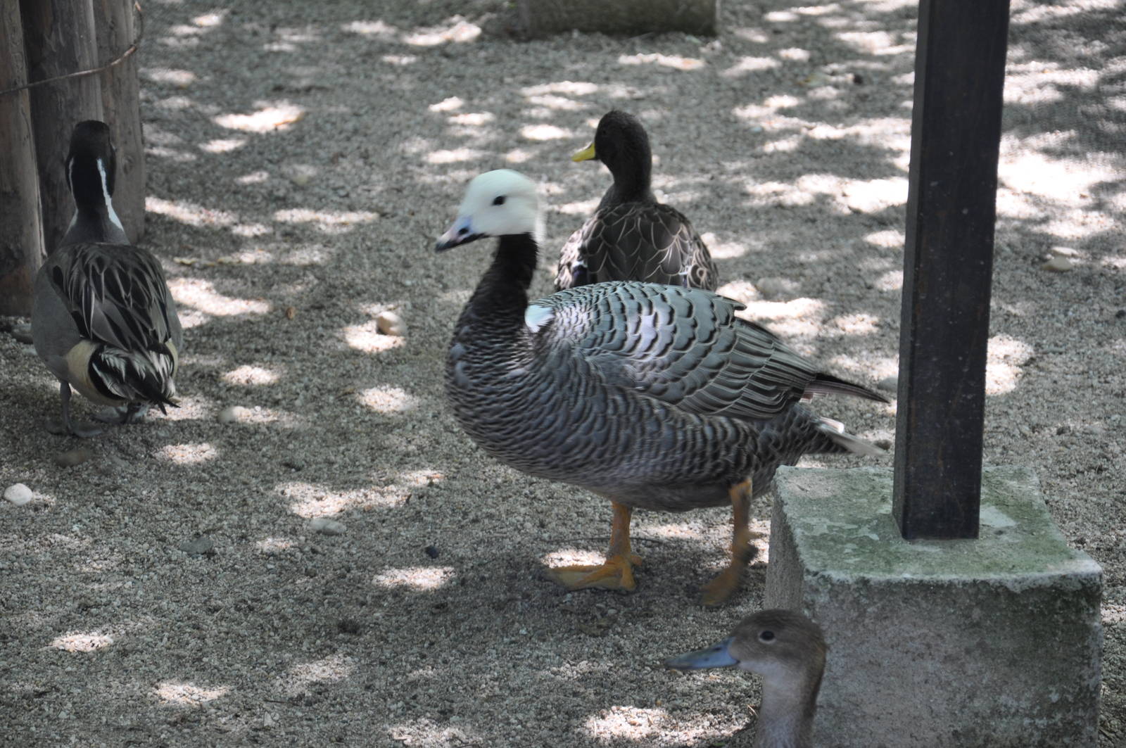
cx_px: 563
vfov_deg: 8.7
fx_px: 4921
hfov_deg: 13.1
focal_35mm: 158
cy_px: 374
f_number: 5.6
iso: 450
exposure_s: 1/60
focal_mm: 105
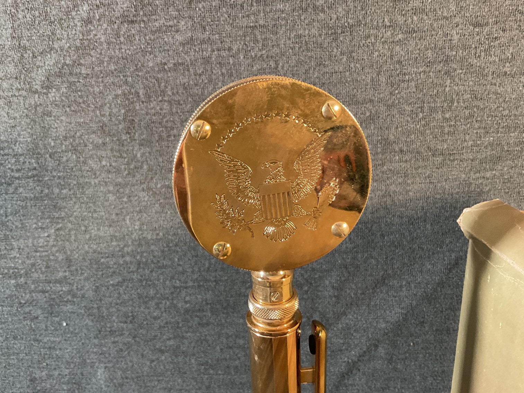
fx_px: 439
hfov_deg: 61.7
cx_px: 262
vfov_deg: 48.2
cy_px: 196
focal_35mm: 29
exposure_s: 1/40
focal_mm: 3
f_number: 1.8
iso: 200
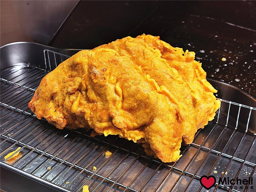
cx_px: 128
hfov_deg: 36.8
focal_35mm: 52
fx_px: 385
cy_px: 96
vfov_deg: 28.0
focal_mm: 5.56
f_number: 1.6
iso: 50
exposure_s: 1/151
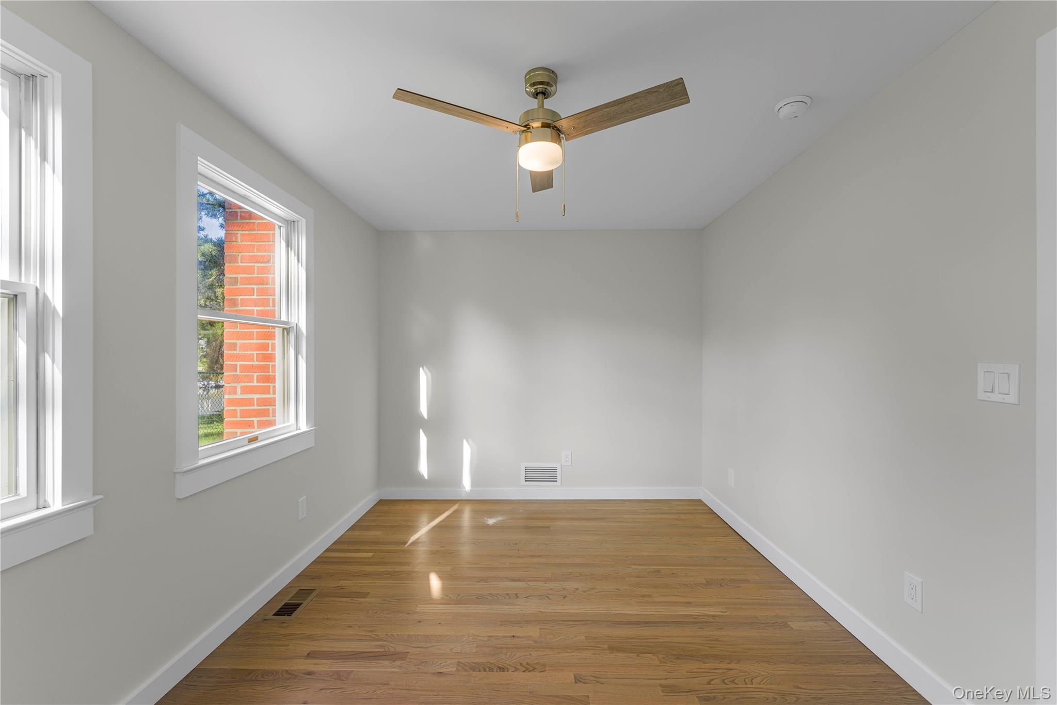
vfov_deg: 81.2
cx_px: 528
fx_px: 411
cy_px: 352
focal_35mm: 14
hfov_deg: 104.3
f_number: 9
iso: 250
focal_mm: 14
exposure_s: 1/6
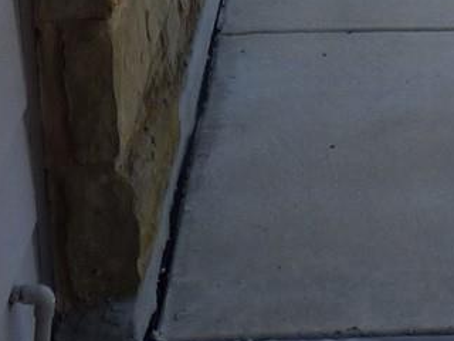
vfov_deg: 10.9
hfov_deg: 14.9
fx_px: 1679
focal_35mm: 128
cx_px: 553
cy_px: -266
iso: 100
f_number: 2.8
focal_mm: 3.58
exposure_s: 1/800
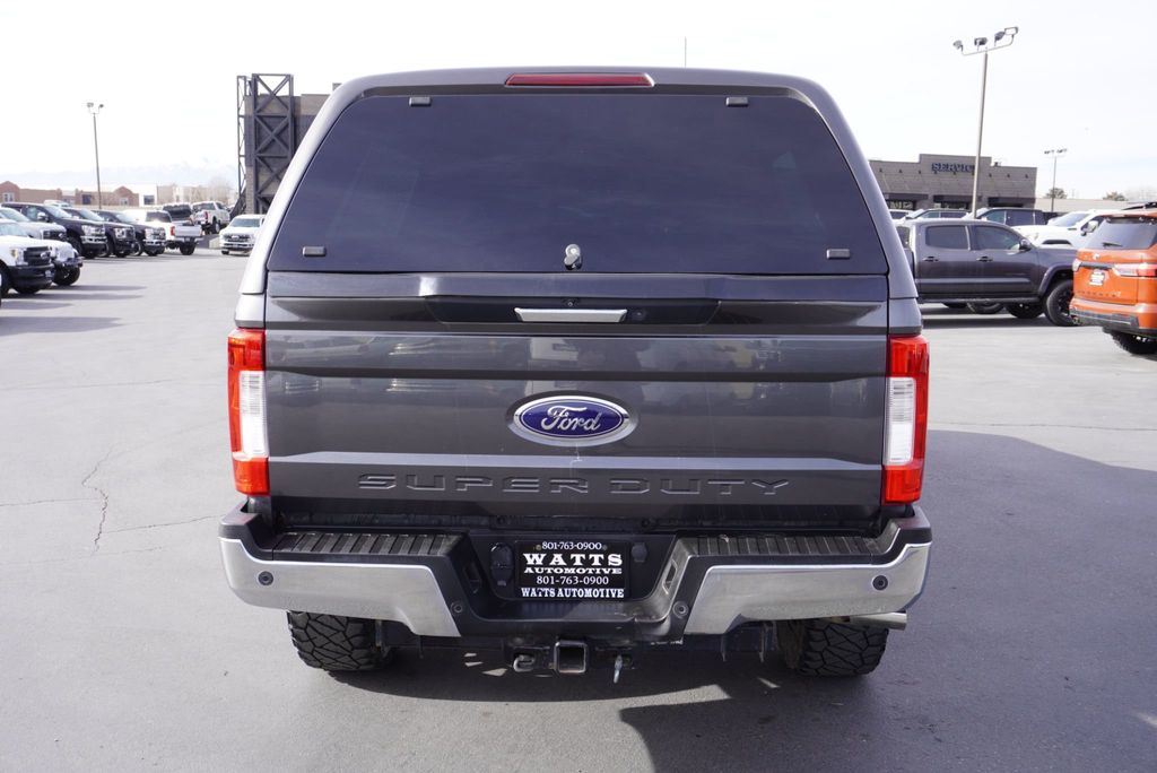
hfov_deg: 57.2
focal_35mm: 33
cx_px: 578
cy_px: 386
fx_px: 1061
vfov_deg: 40.0
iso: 100
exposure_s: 1/100
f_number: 7.1
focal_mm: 22
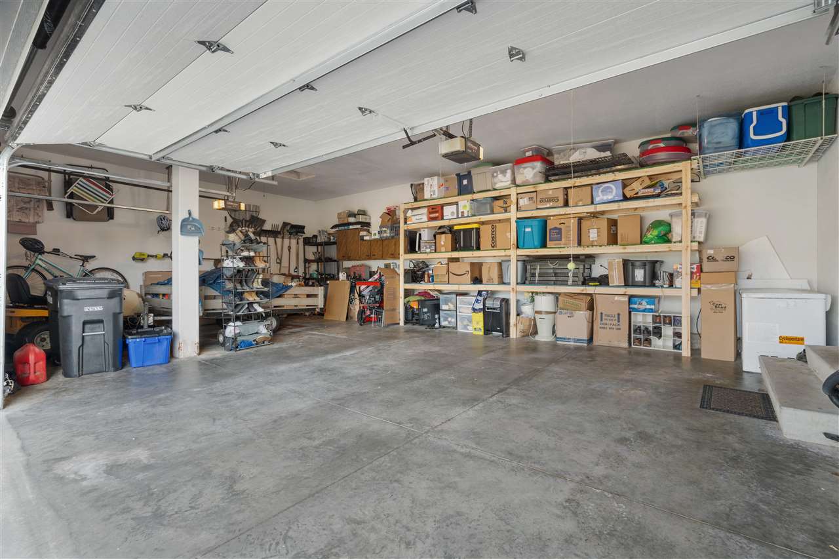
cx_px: 420
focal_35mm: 16
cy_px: 280
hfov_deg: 96.7
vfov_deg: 73.7
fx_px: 373
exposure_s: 1/50
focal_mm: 16
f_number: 10
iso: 400
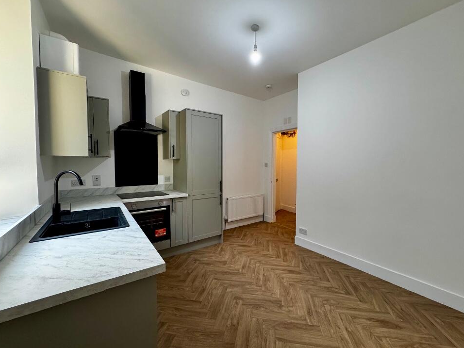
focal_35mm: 15
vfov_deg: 81.7
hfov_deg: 98.1
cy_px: 173
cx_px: 242
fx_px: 201
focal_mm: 2.22
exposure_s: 1/100
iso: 250
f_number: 2.2
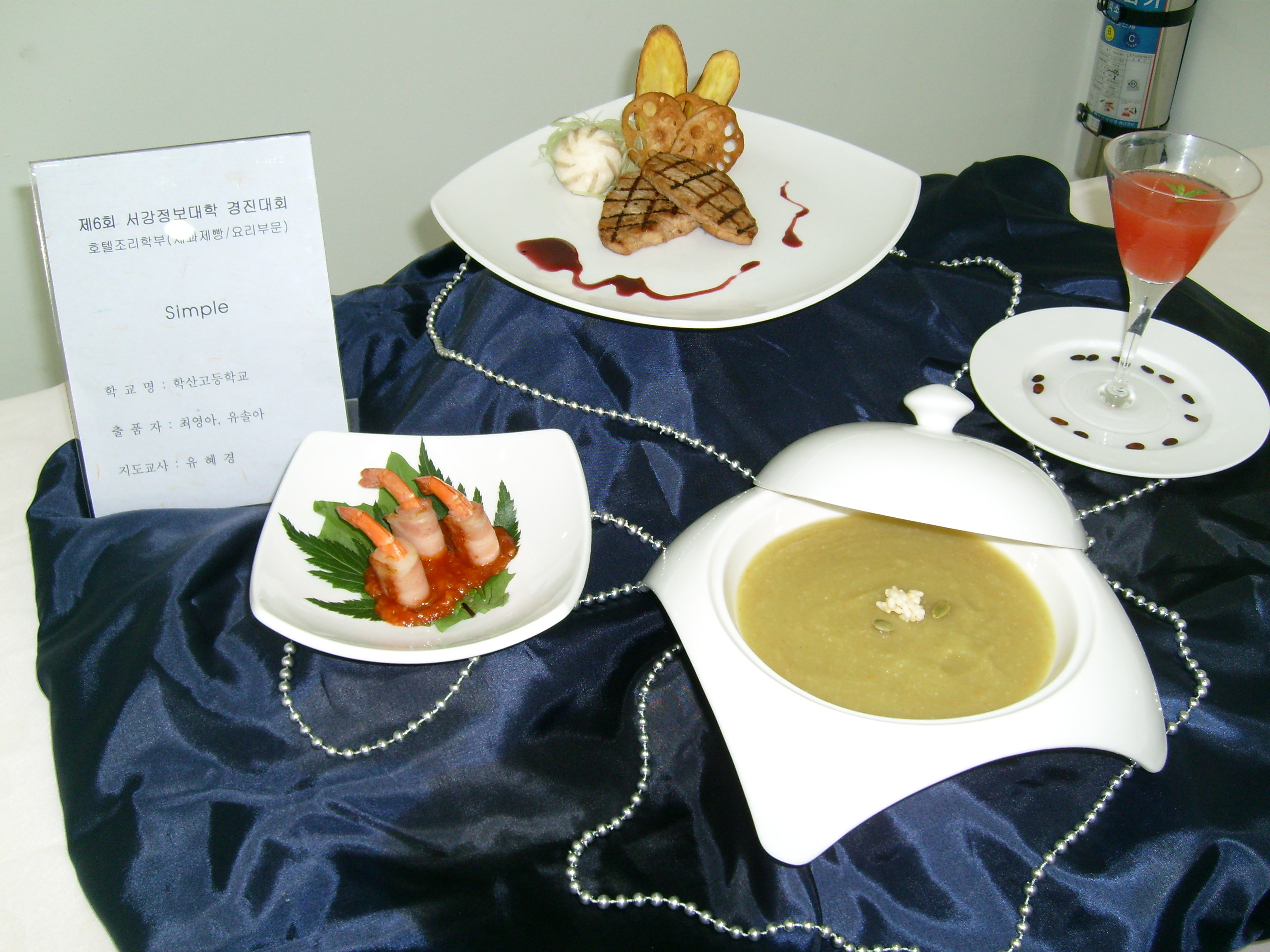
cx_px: 635
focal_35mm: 35
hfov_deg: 52.6
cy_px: 476
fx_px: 1284
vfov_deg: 40.7
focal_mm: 5.8
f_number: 2.8
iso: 100
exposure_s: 1/45
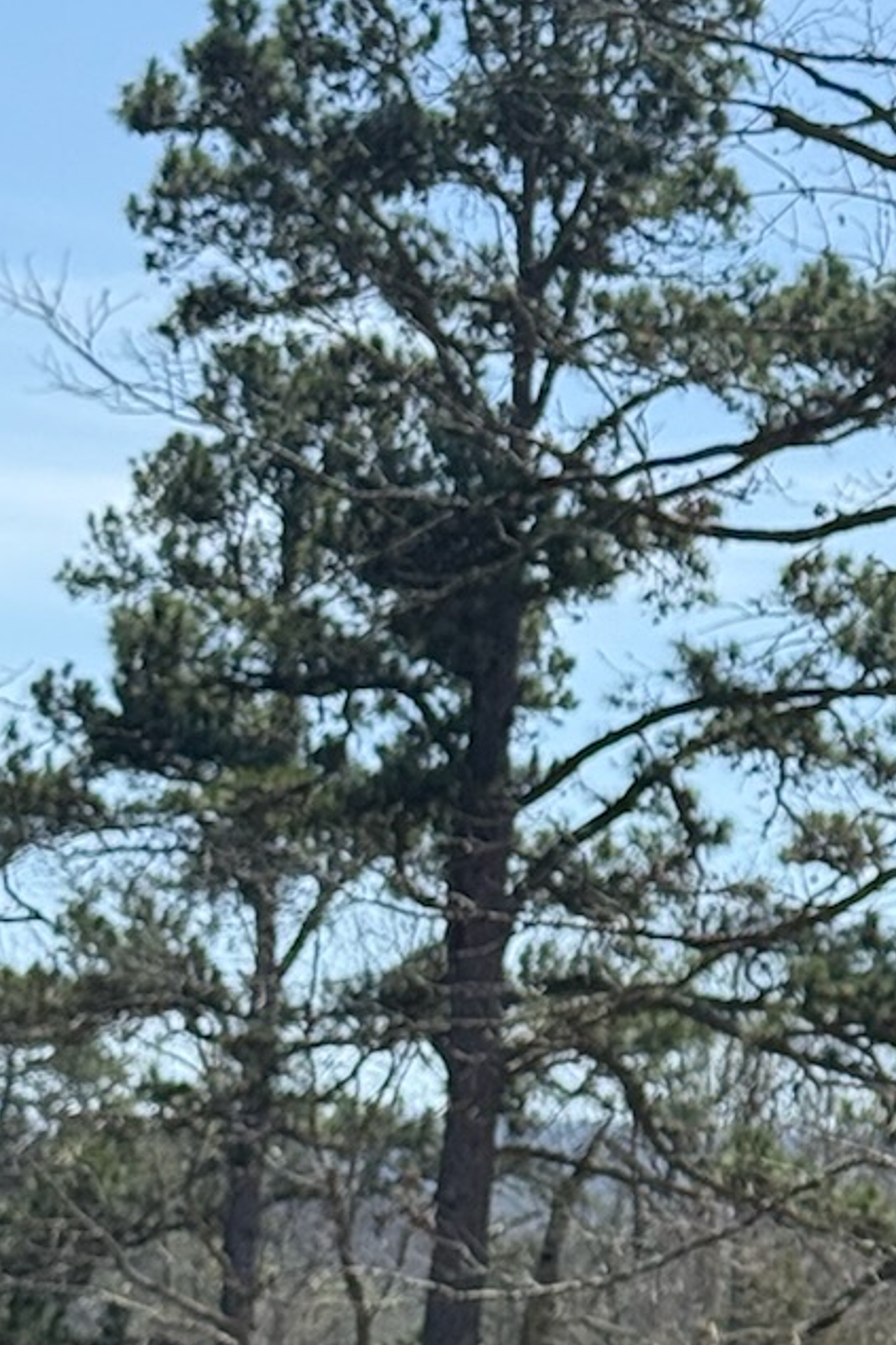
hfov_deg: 8.2
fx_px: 6013
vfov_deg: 12.8
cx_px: 1553
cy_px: 517
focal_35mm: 161
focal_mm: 6.76
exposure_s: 1/4587
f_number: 1.78
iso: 80
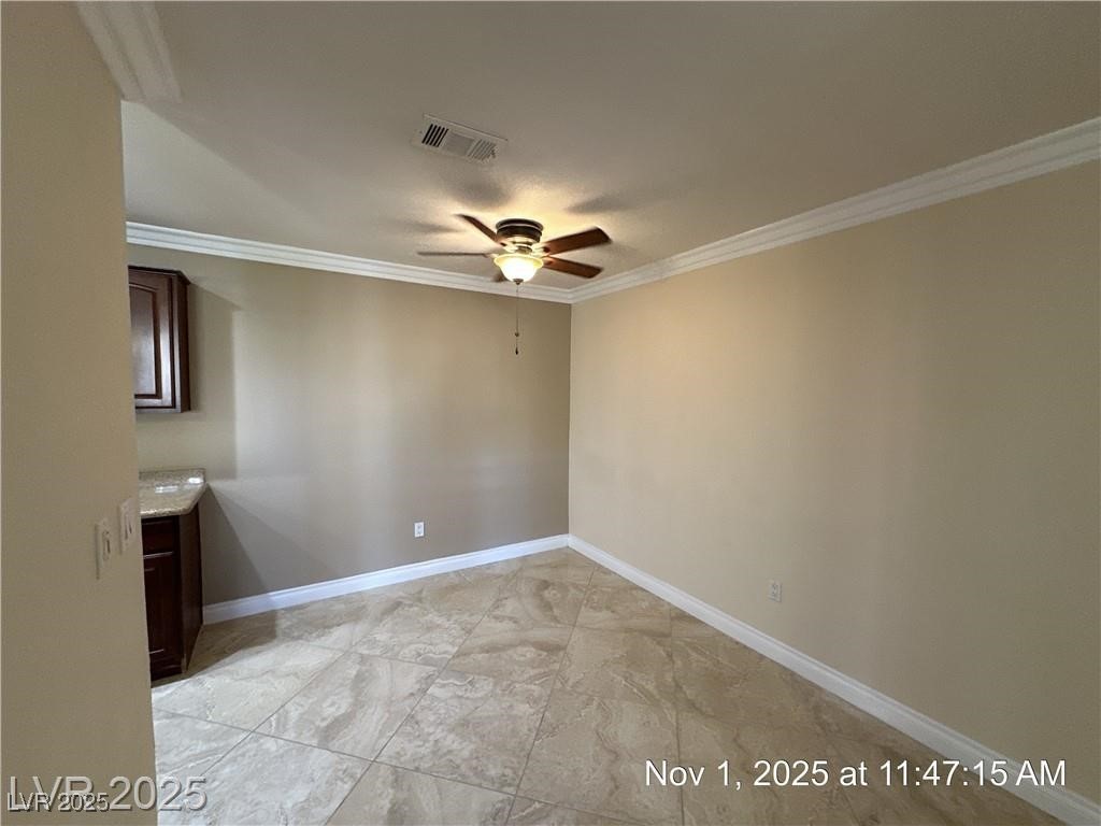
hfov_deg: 102.1
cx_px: 550
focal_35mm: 14
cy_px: 413
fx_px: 445
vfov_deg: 85.7
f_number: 2.2
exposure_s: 1/60
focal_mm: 2.22
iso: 320
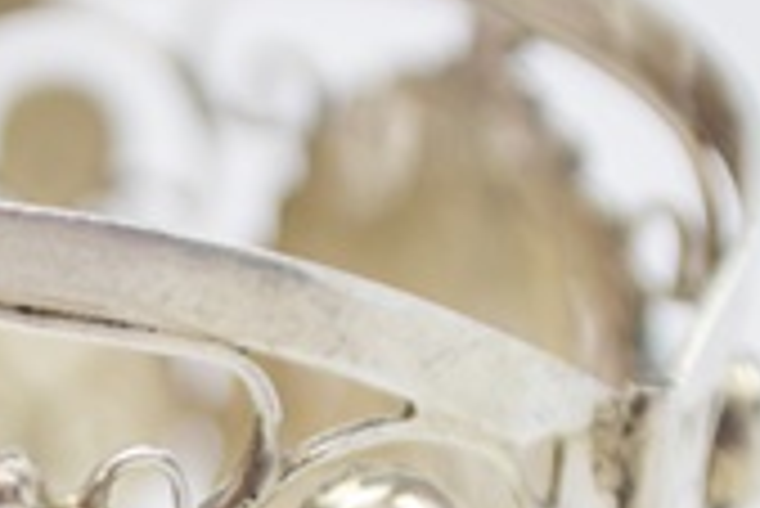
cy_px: 809
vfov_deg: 4.7
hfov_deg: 6.9
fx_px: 6186
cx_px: -319
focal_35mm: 293
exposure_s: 1/125
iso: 400
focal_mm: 55
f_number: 5.6
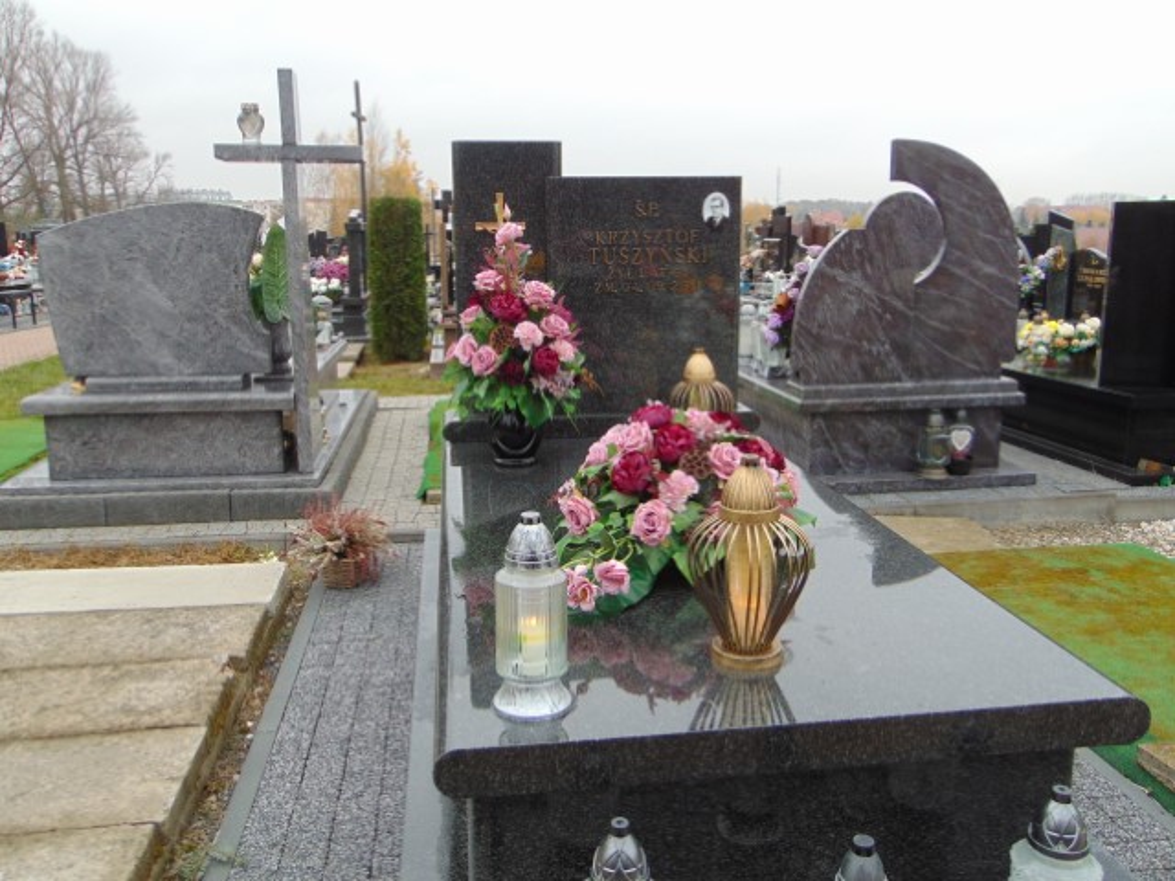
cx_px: 588
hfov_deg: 60.0
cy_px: 440
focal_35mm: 30
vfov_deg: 46.8
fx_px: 1018
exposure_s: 1/40
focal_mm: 5.4
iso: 80
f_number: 3.1
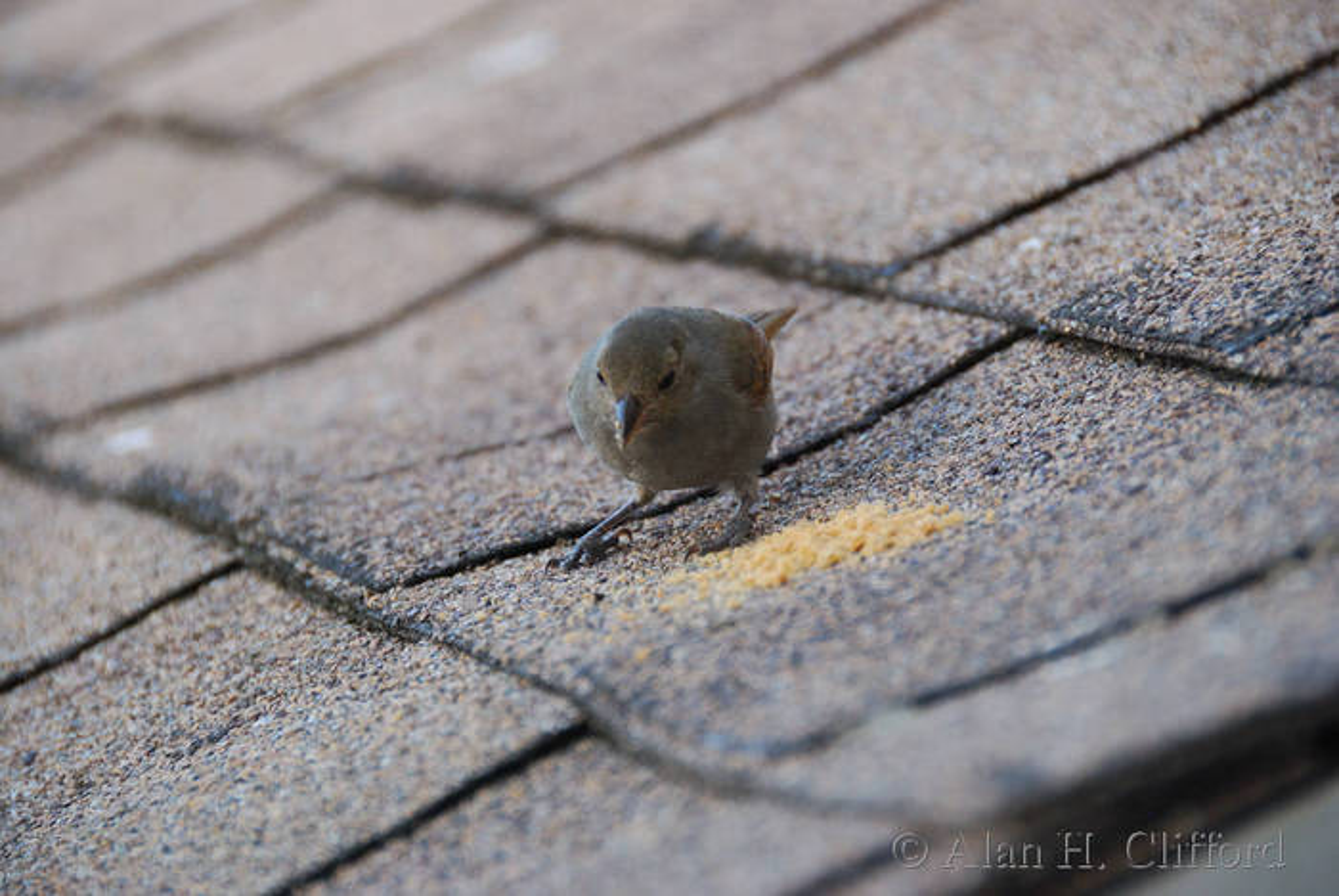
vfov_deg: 4.6
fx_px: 11167
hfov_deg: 6.9
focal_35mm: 300
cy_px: 448
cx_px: 670
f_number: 5.6
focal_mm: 200
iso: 900
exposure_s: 1/400
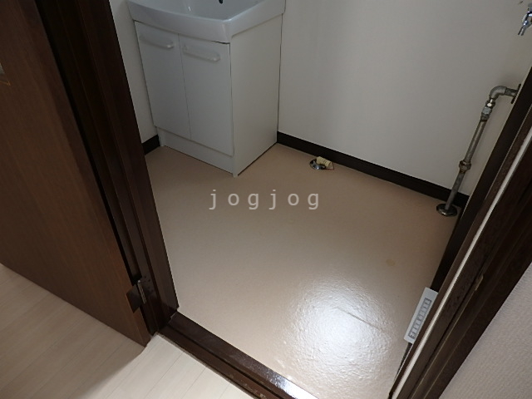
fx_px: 384
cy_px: 200
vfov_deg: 54.9
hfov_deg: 69.4
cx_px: 266
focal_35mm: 25
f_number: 3
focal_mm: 4.5
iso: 125
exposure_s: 1/100
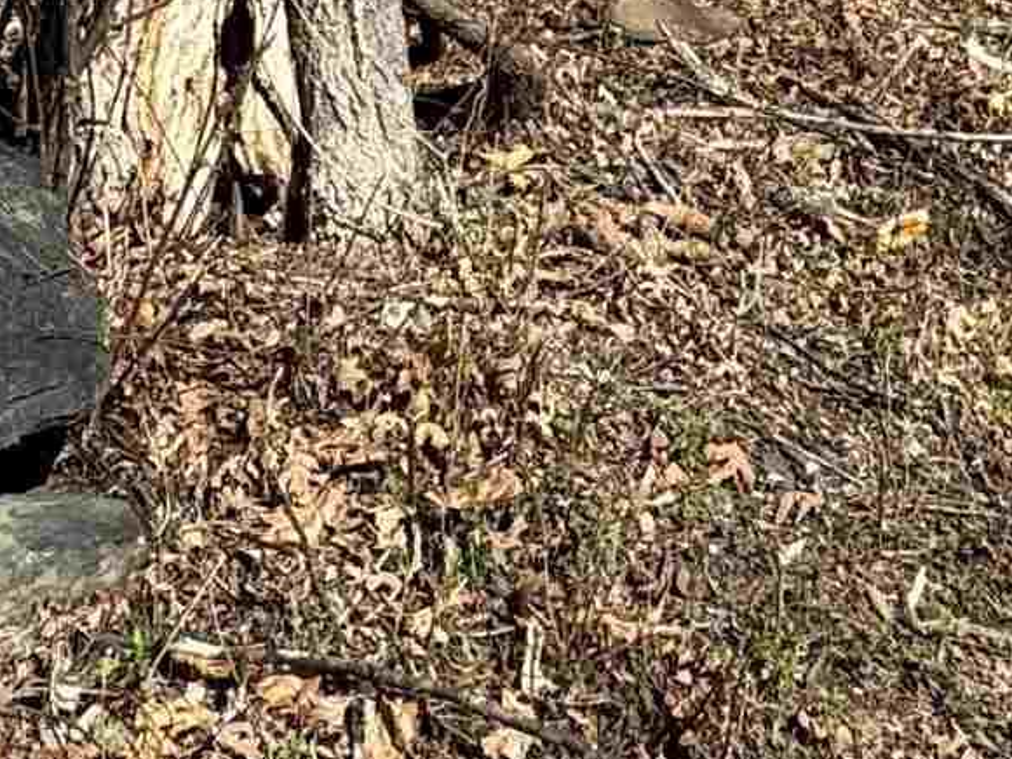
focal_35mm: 74
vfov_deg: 16.0
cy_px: -705
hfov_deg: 25.7
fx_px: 2164
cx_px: 848
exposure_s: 1/1048
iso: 50
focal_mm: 2.22
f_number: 2.2
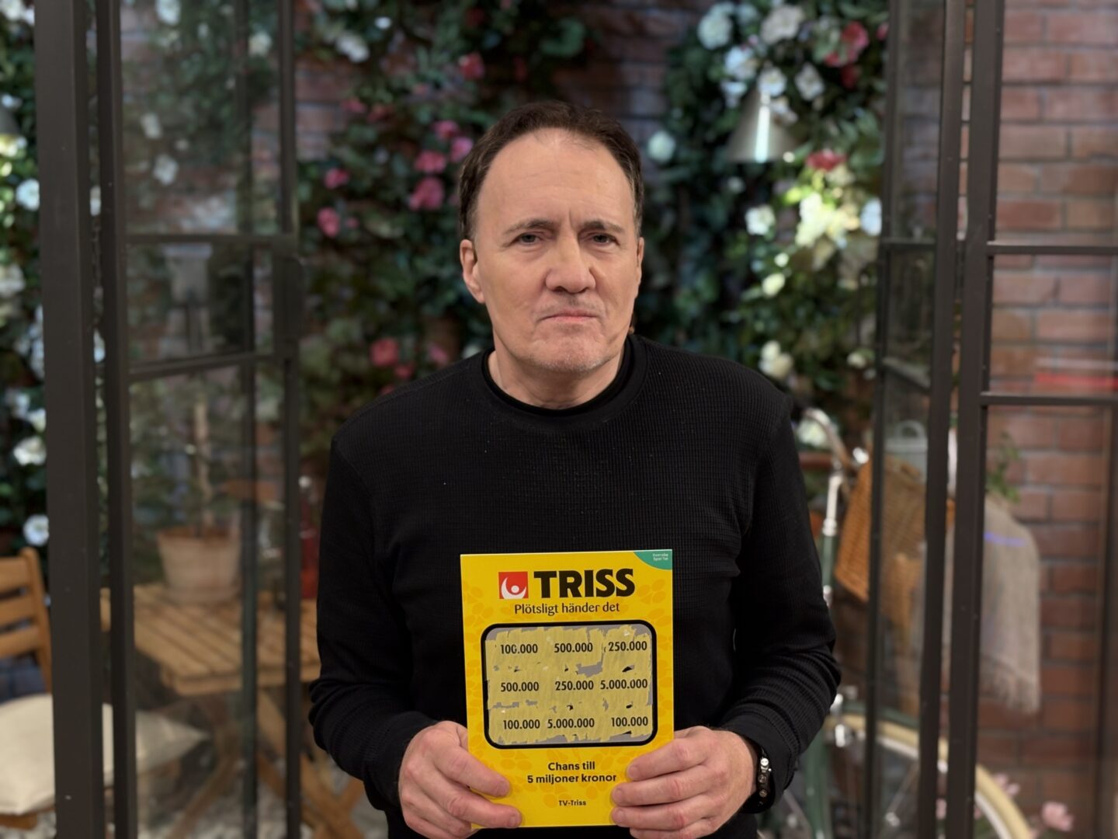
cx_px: 559
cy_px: 420
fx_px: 1679
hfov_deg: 36.8
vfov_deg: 28.0
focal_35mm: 52
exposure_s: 1/60
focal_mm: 5.96
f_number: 1.6
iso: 64
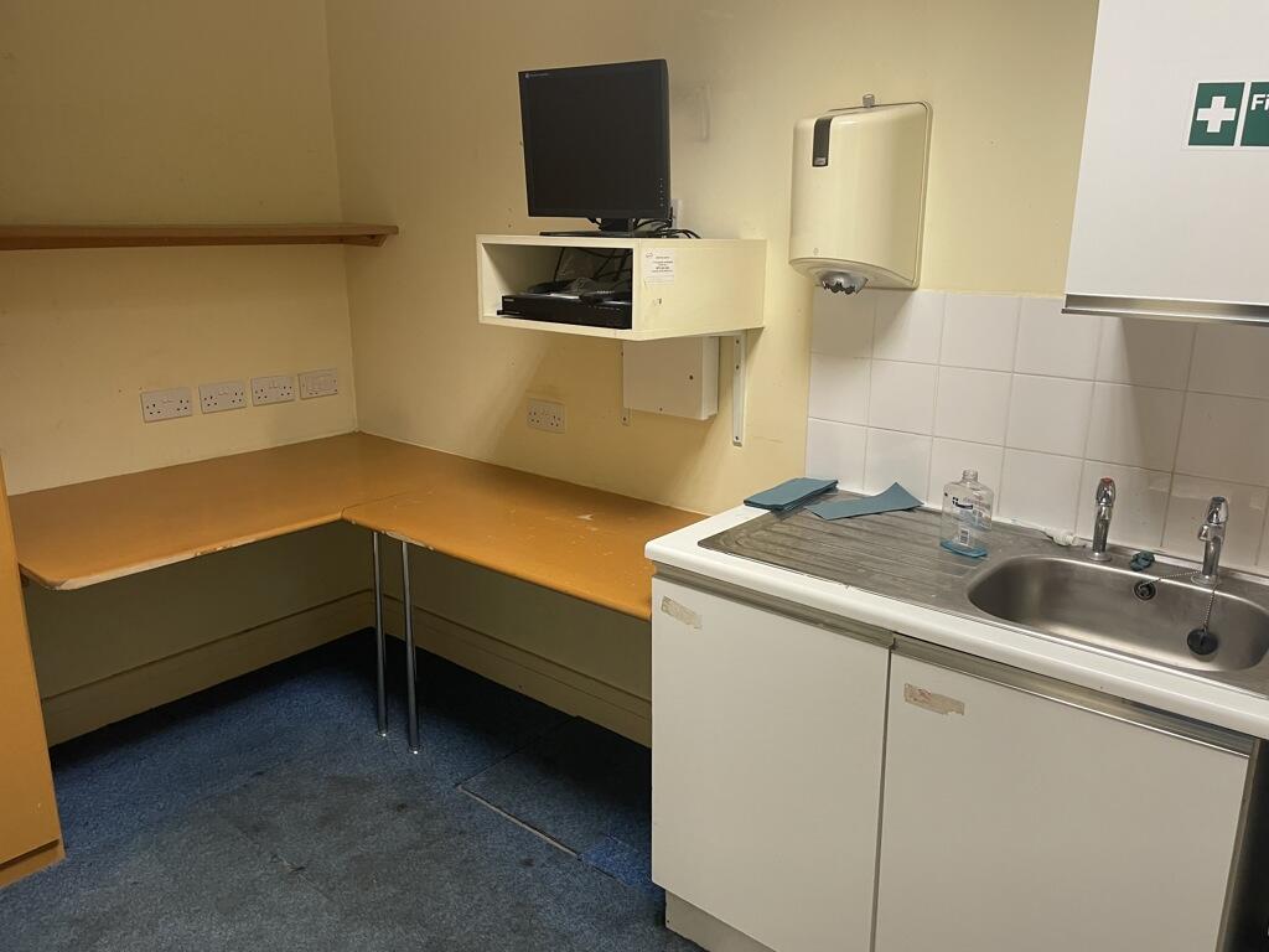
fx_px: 953
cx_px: 634
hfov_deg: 67.3
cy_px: 476
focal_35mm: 26
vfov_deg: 53.1
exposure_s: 1/50
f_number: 1.6
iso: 160
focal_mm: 4.2
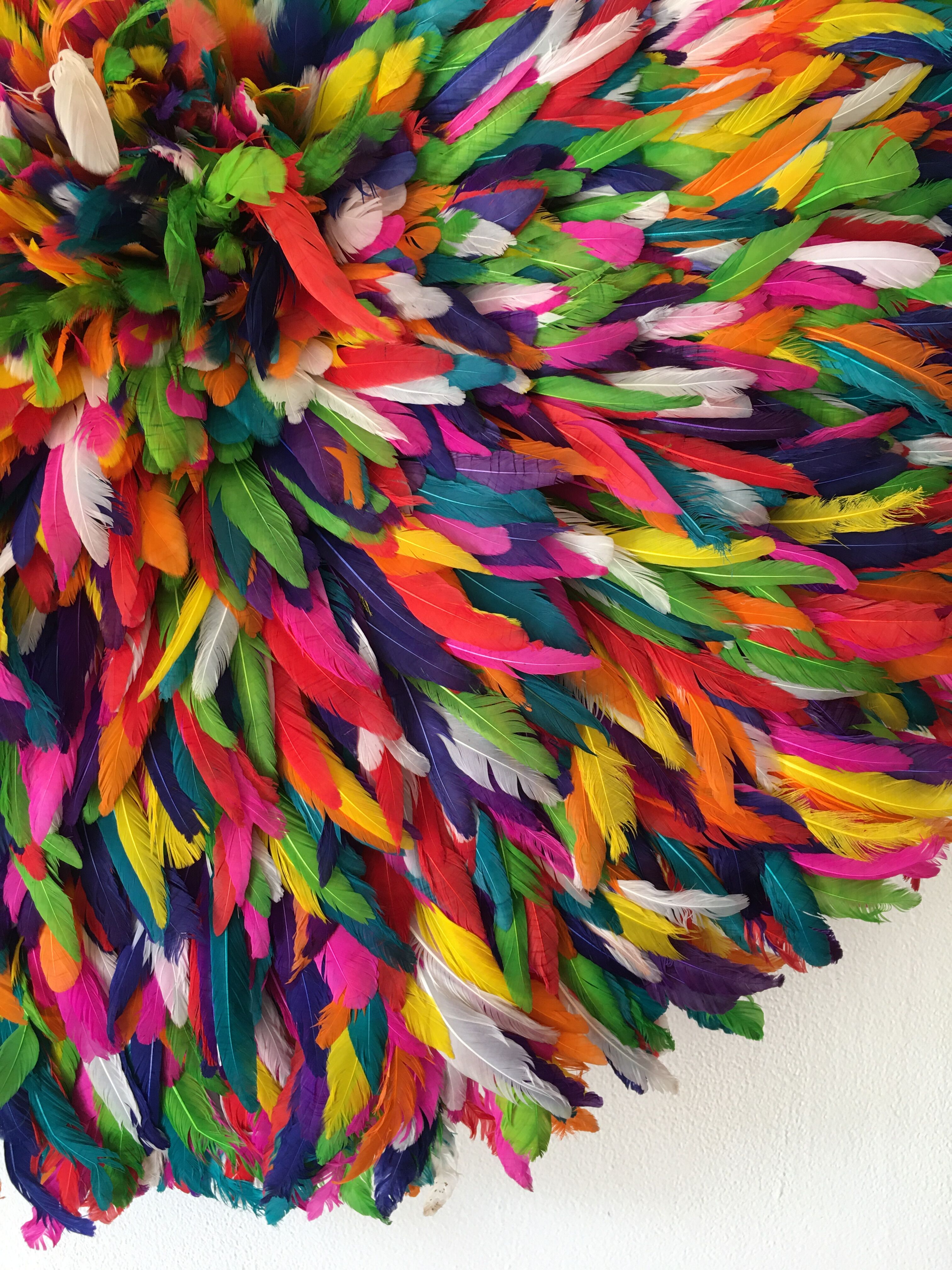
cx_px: 476
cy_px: 635
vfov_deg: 61.7
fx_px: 1063
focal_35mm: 29
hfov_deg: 48.2
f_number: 2.2
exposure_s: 1/33
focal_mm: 4.15
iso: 32
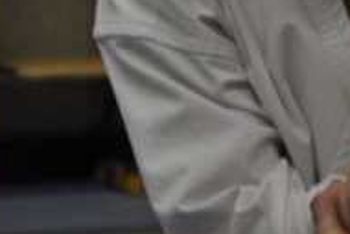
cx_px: 531
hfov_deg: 4.5
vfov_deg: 3.0
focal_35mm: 455
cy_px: -186
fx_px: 4427
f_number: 5.3
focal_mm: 80
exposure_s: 1/60
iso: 720
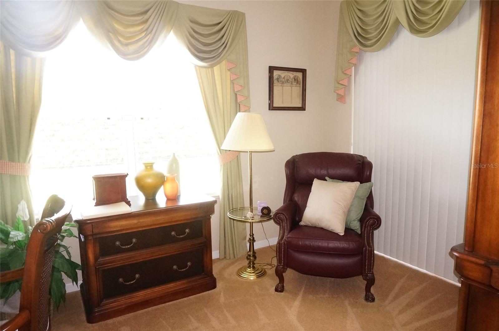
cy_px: 166
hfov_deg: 73.8
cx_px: 250
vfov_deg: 53.0
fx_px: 332
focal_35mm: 24
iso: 3200
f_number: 10
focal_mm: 16
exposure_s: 1/20
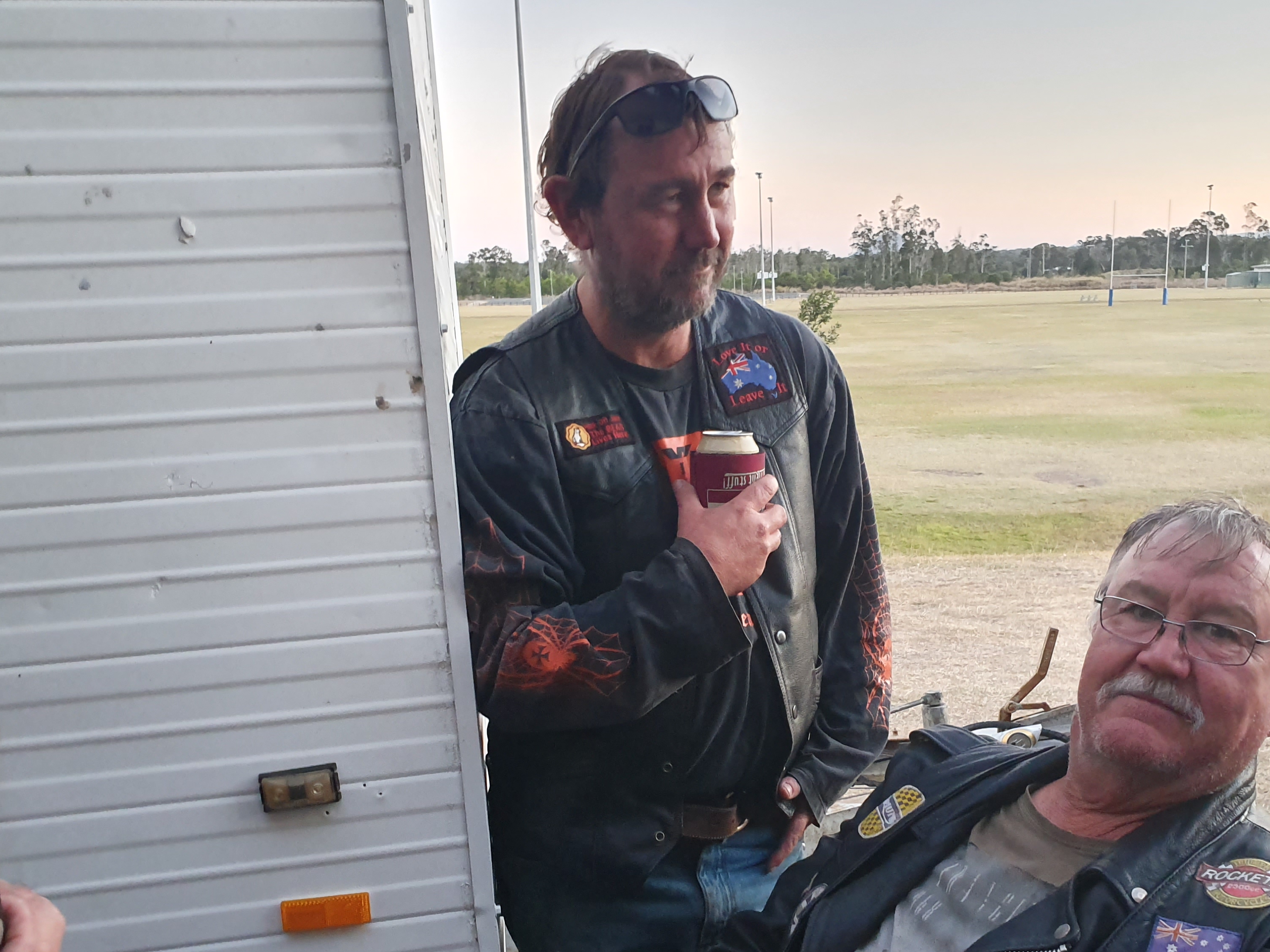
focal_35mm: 35
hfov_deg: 52.4
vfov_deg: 40.3
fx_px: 1284
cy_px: 621
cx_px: 725
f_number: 2.4
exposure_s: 1/50
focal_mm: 4.32
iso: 400
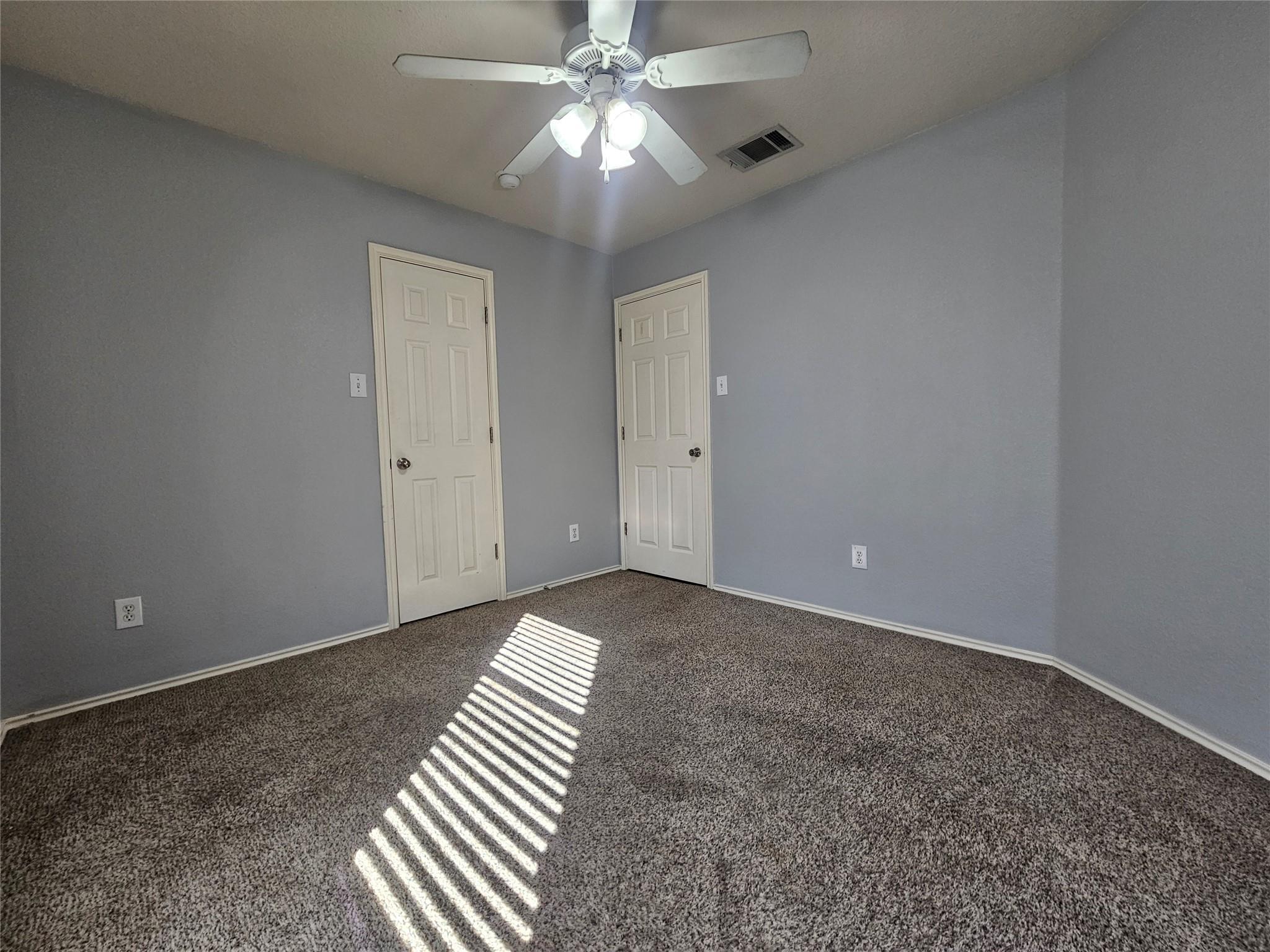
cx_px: 635
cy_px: 476
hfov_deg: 106.2
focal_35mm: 13
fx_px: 477
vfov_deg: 89.9
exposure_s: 1/60
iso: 100
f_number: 2.2
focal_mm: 2.2
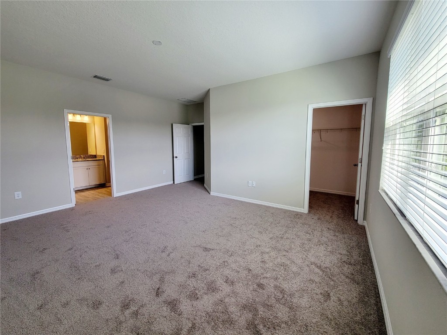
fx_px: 168
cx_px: 224
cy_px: 168
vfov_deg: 89.9
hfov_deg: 106.2
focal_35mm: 13
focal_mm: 2.2
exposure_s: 1/120
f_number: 2.2
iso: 80
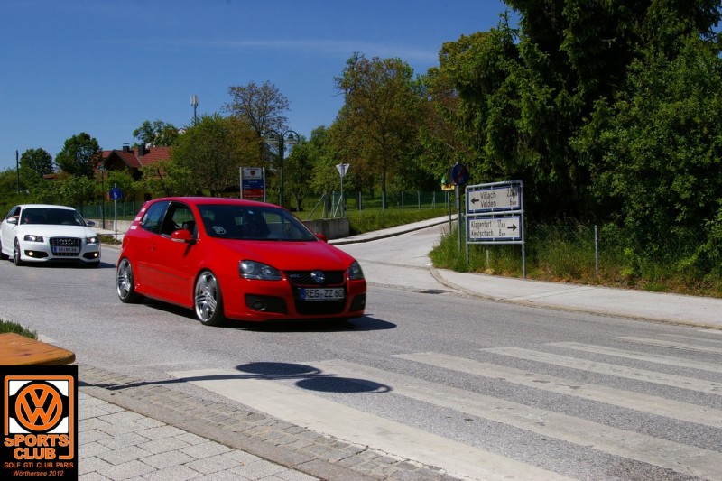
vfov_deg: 34.2
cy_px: 240
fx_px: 782
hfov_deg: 49.6
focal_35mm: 39
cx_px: 361
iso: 200
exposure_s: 1/250
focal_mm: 26
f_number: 11
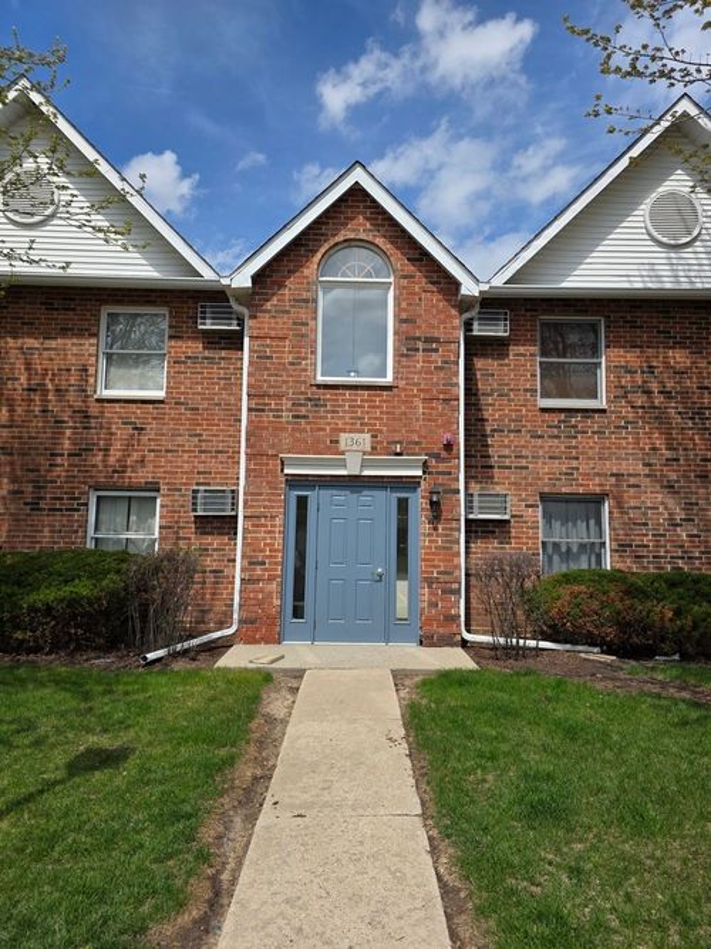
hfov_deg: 58.9
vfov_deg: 73.9
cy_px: 474
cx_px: 356
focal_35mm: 23
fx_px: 630
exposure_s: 1/7061
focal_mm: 6.3
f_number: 1.7
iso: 80
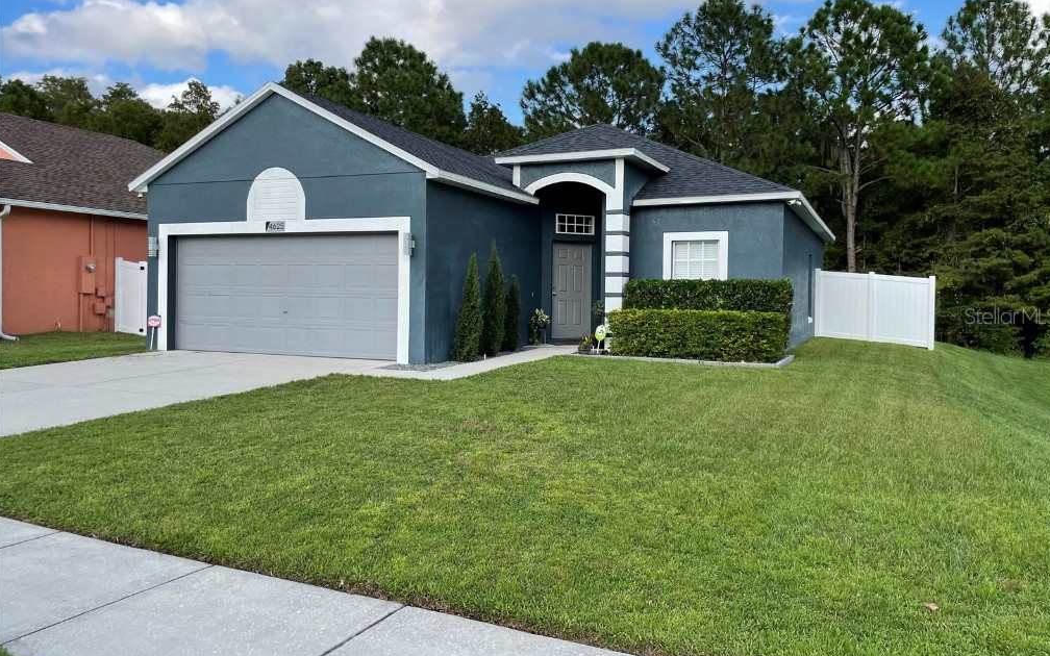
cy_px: 316
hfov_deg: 66.5
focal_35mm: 28
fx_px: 801
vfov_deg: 44.5
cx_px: 529
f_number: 1.6
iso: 32
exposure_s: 1/1642
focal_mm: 4.2
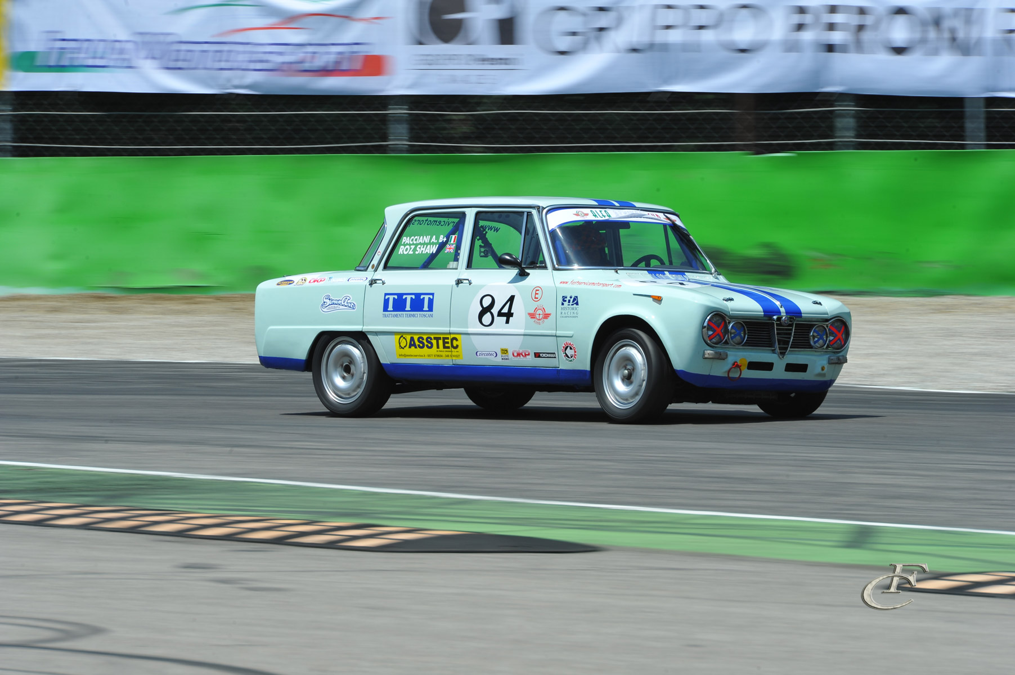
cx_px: 508
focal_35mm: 400
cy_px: 338
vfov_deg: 3.4
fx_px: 11269
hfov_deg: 5.2
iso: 200
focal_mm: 400
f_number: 16
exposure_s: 1/125
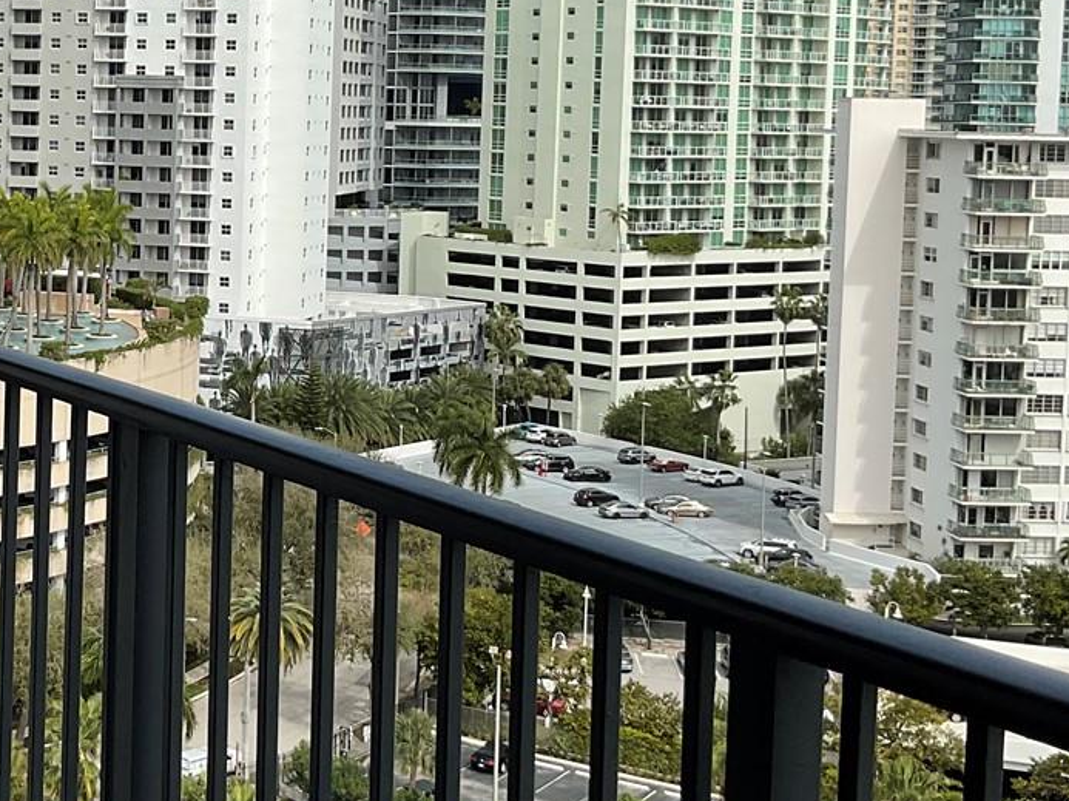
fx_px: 2068
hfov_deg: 27.7
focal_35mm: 67
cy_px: 218
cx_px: 74
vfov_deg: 21.8
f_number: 1.8
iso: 16
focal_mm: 3
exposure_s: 1/1848
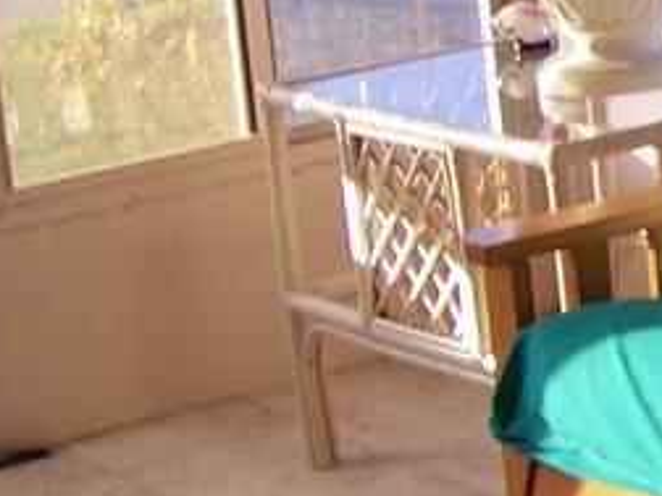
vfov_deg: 10.1
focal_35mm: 146
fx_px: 2792
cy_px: 17
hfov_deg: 12.0
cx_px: 1321
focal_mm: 6
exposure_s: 1/74.2
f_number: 2.7
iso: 80
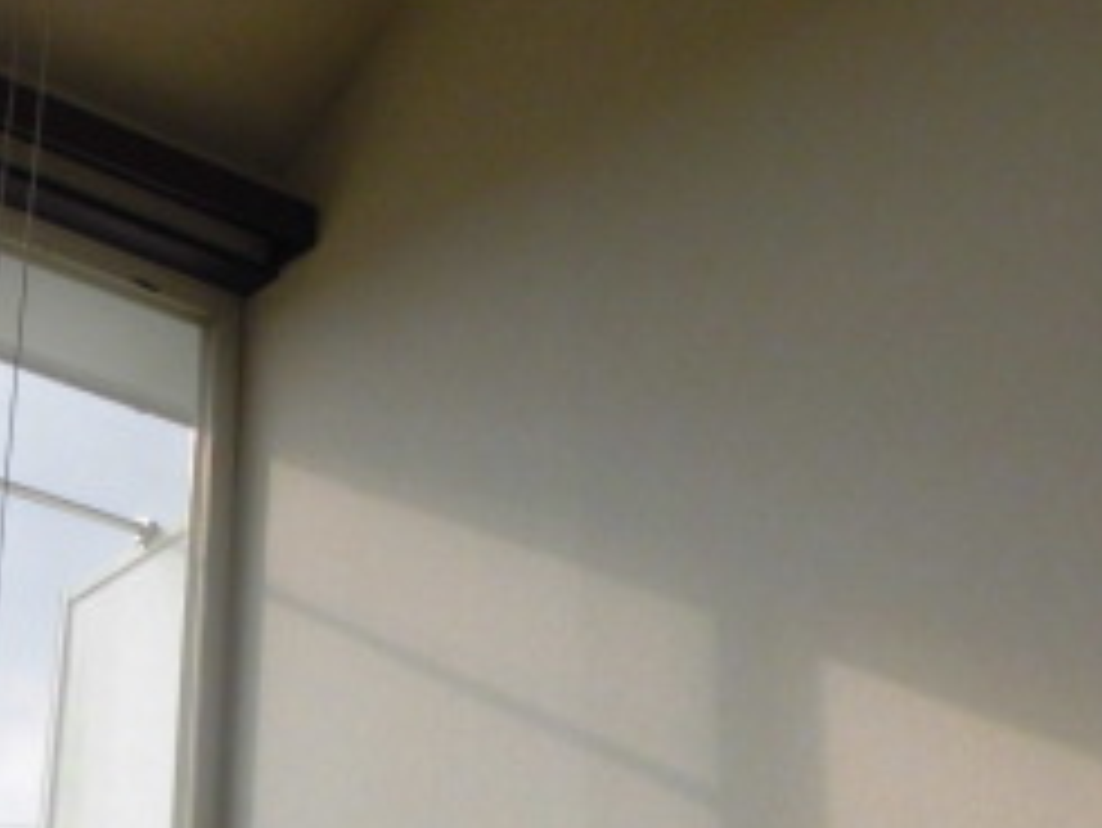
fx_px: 2166
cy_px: 693
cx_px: 135
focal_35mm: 68
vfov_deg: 21.3
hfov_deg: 27.6
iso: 100
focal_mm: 4.6
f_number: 3.5
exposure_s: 1/250
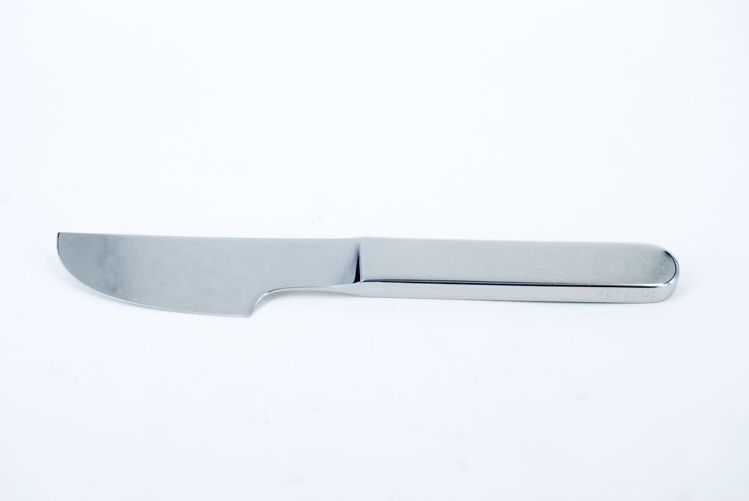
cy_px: 250
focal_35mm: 60
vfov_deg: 22.7
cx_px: 374
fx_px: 1250
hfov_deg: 33.4
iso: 250
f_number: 8
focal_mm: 40
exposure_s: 1/250
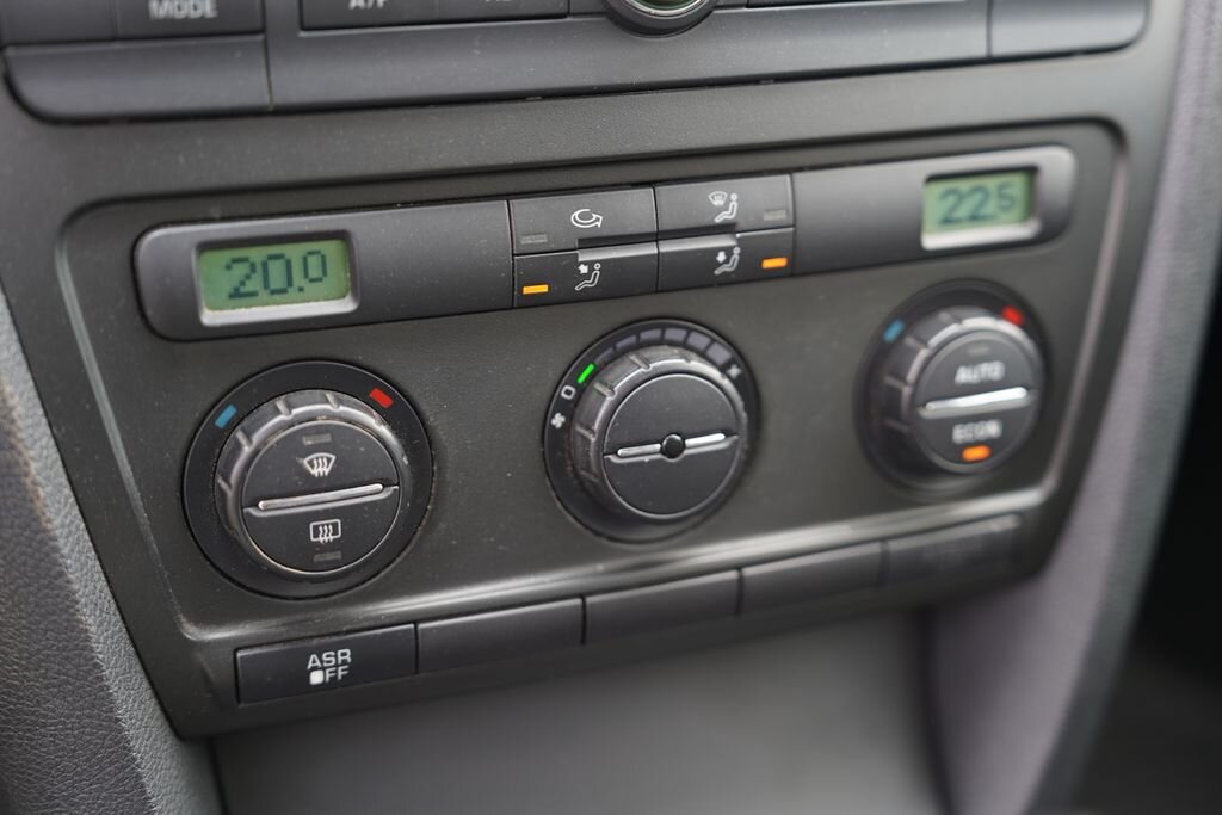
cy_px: 408
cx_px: 611
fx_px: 1697
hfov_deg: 39.6
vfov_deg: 27.0
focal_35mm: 50
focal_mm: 50
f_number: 2.8
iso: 200
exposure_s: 1/50
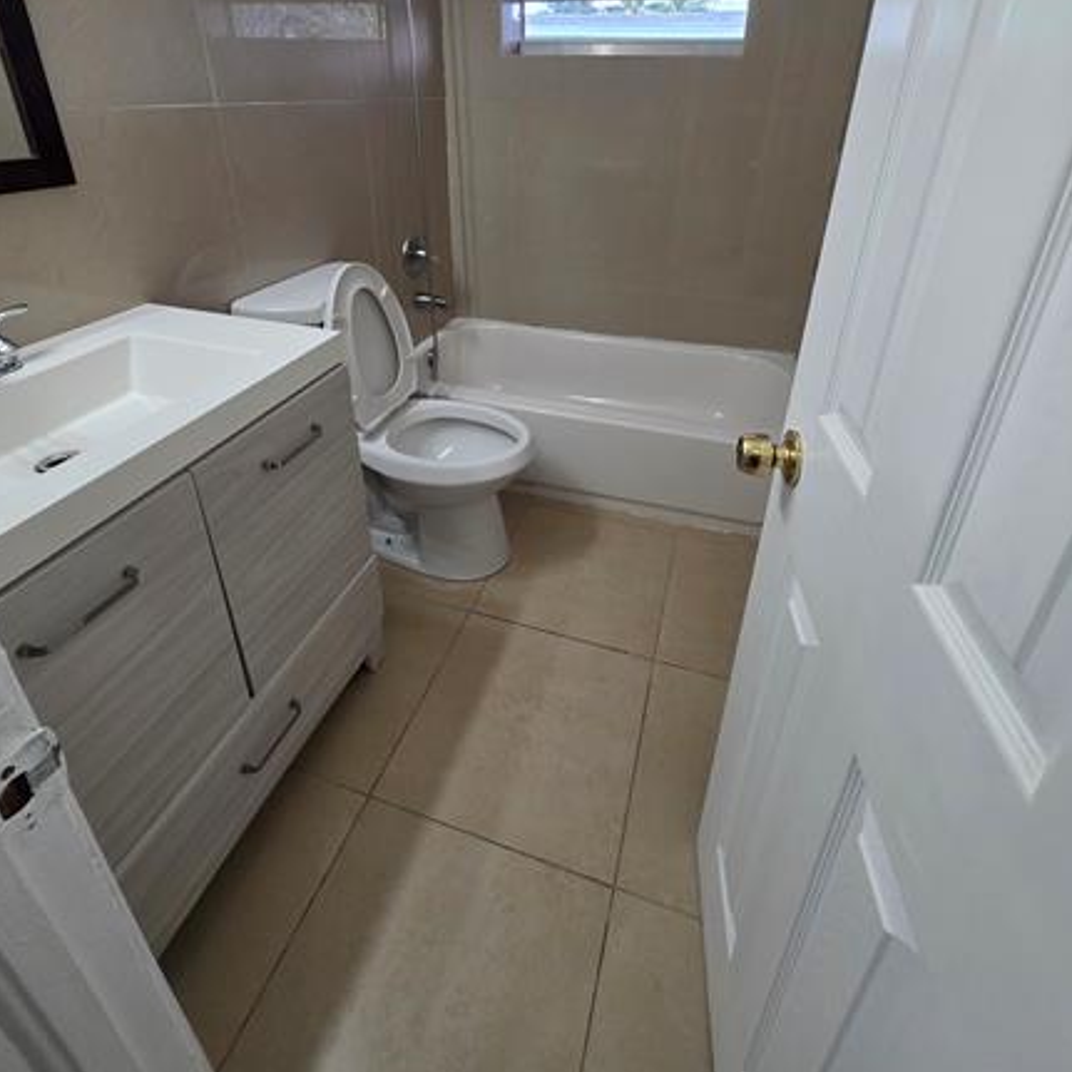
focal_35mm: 16
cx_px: 547
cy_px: 366
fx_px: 561
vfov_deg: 84.7
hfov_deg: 87.4
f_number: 1.9
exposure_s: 1/120
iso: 200
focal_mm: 2.2
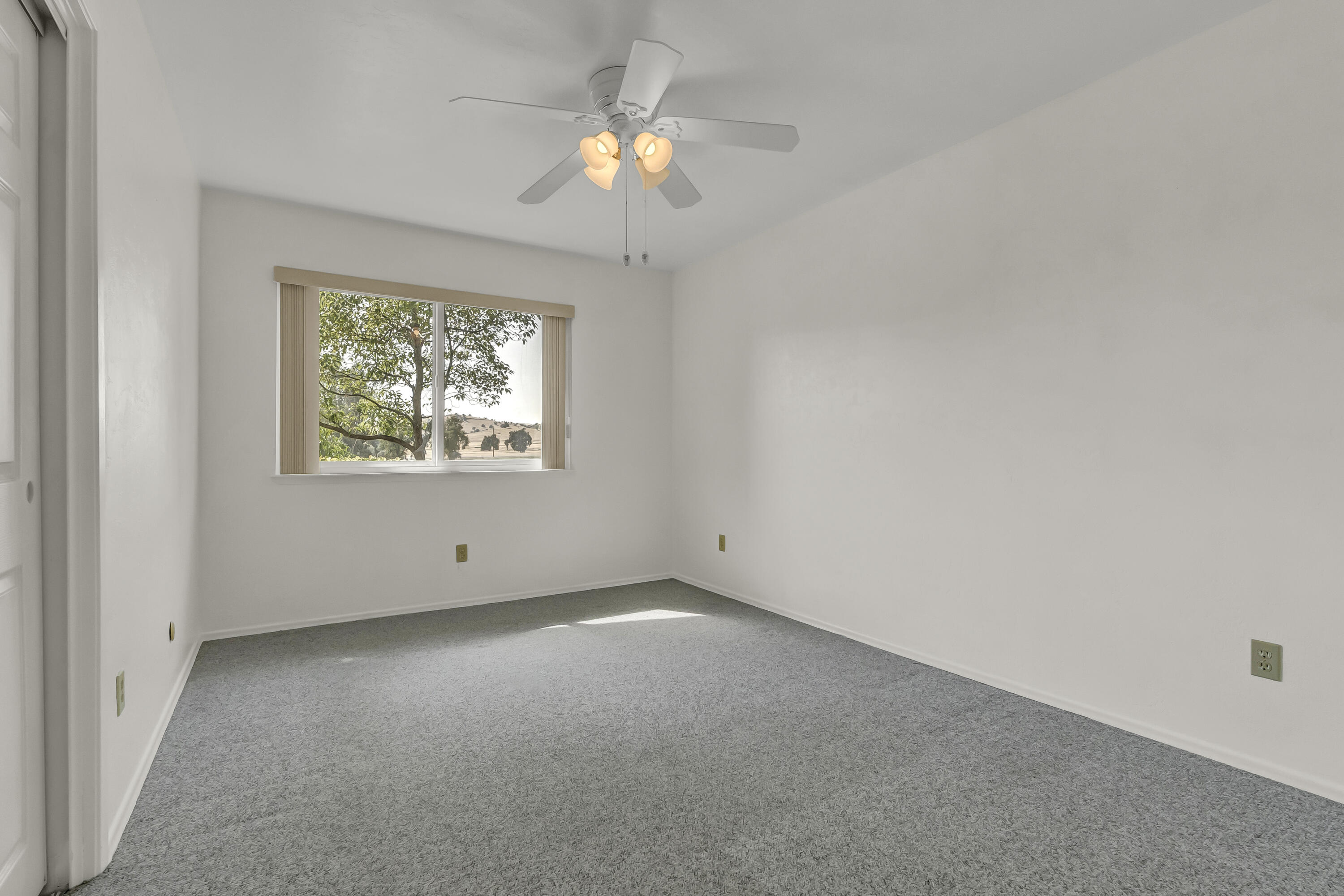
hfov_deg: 96.7
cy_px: 448
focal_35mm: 16
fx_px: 597
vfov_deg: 73.8
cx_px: 672
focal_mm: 16
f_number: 10
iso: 1600
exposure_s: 1/320
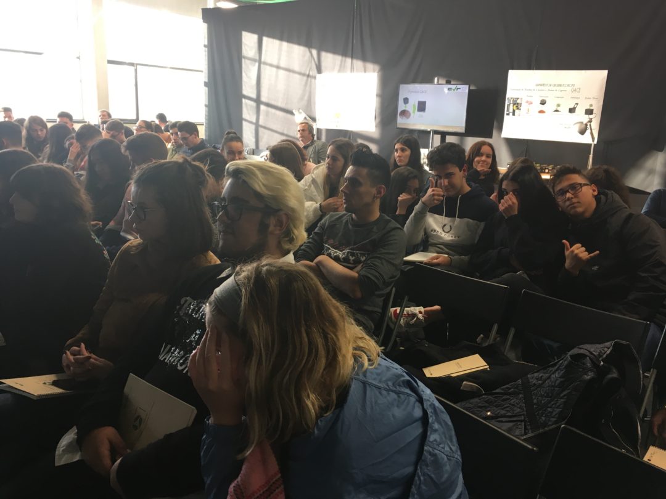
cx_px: 333
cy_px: 250
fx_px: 558
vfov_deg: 48.2
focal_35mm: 29
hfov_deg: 61.7
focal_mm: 4.15
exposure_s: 1/33
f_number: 2.2
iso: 64
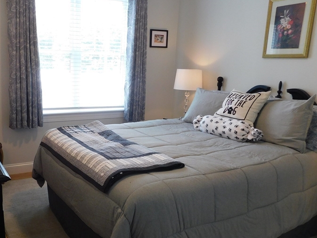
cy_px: 145
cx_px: 121
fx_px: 321
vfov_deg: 40.5
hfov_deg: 52.1
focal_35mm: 35
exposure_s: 1/30
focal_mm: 4
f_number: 3
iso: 160
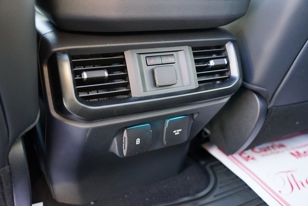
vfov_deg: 40.0
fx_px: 282
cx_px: 154
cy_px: 103
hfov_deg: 57.2
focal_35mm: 33
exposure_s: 1/160
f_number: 3.2
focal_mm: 33
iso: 5000
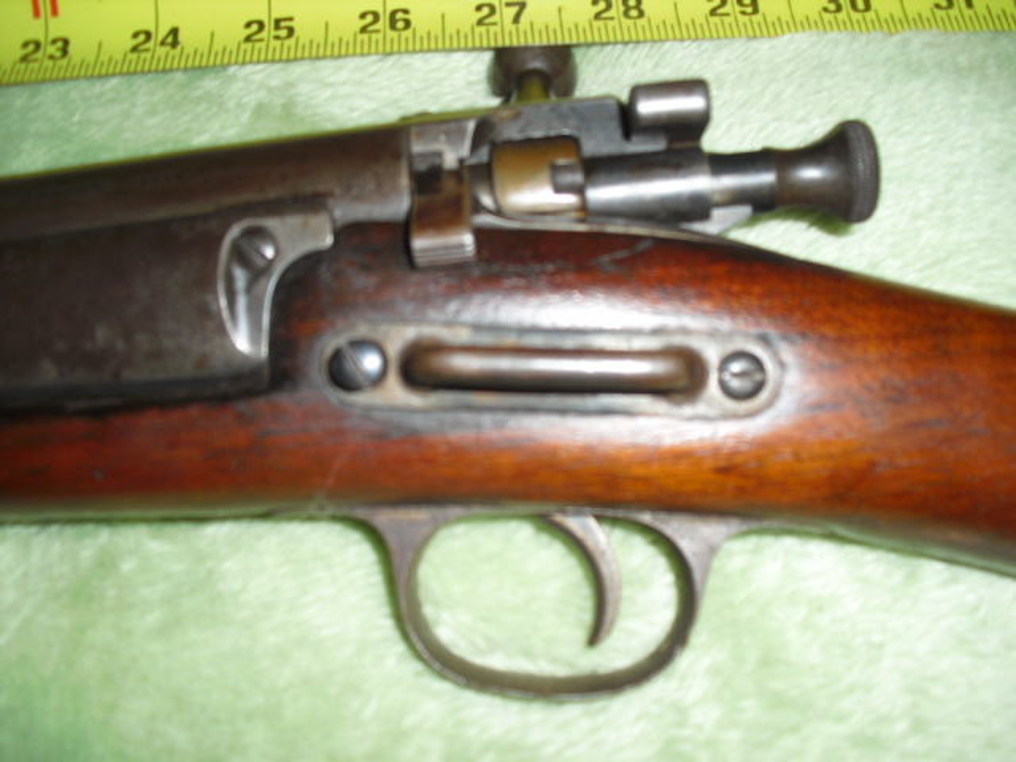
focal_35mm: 36
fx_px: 1057
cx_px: 508
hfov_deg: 51.4
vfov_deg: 39.7
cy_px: 381
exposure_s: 1/60
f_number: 3.1
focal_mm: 6.3
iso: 100
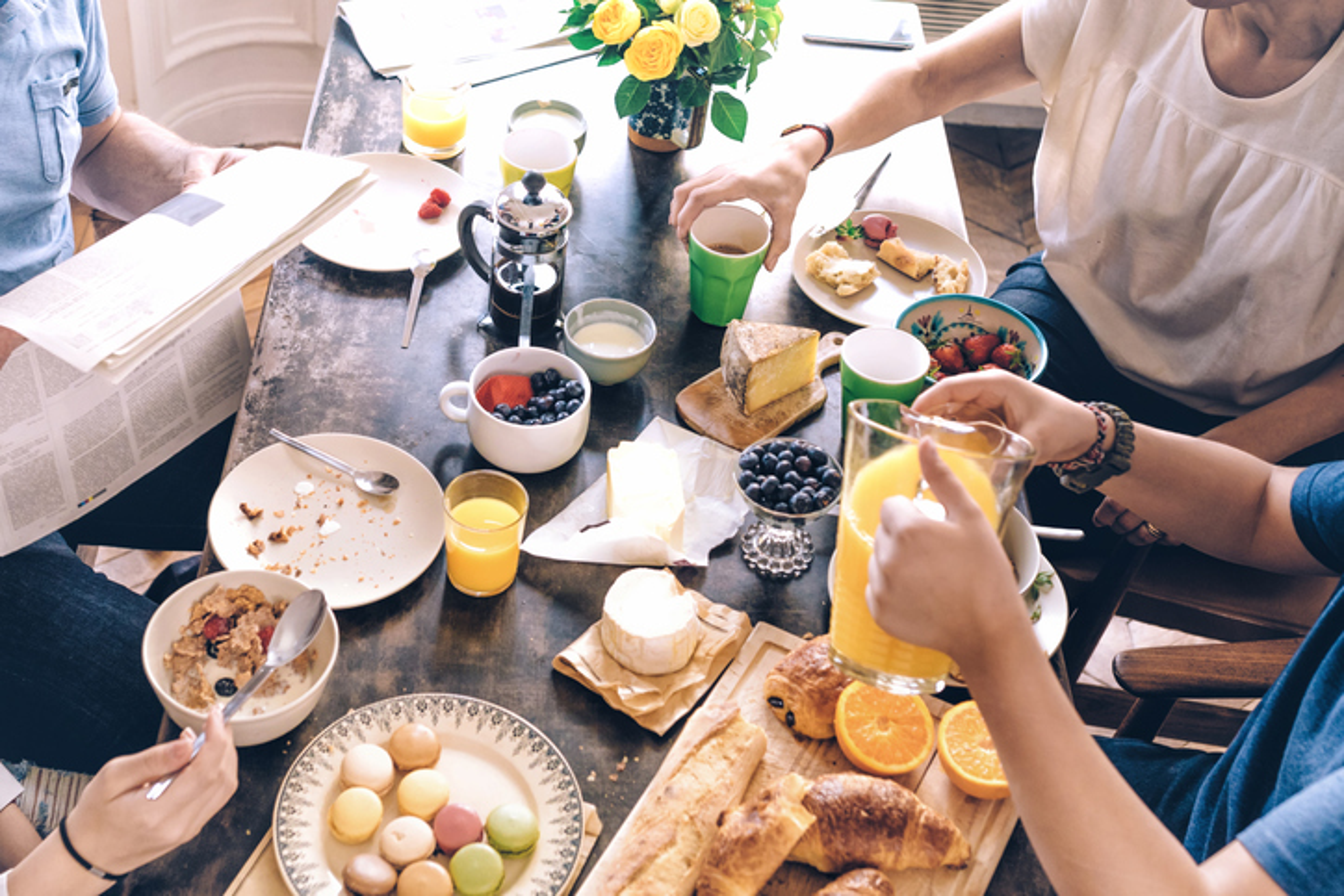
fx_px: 1307
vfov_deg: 37.9
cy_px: 448
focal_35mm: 35
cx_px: 672
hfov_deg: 54.4
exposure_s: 1/200
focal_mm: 35
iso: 500
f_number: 3.5
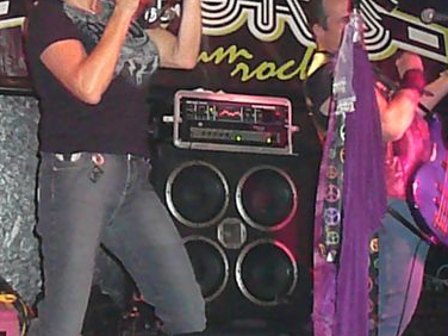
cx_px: 93
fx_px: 1320
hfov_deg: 19.1
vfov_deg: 14.5
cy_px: 155
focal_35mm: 102
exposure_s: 1/30
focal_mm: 8.7
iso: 1600
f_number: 3.5
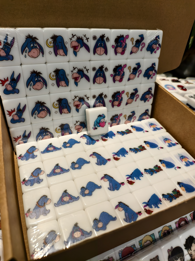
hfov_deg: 58.9
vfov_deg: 73.9
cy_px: 130
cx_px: 98
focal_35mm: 23
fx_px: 173
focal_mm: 6.54
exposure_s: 1/100
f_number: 1.57
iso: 235
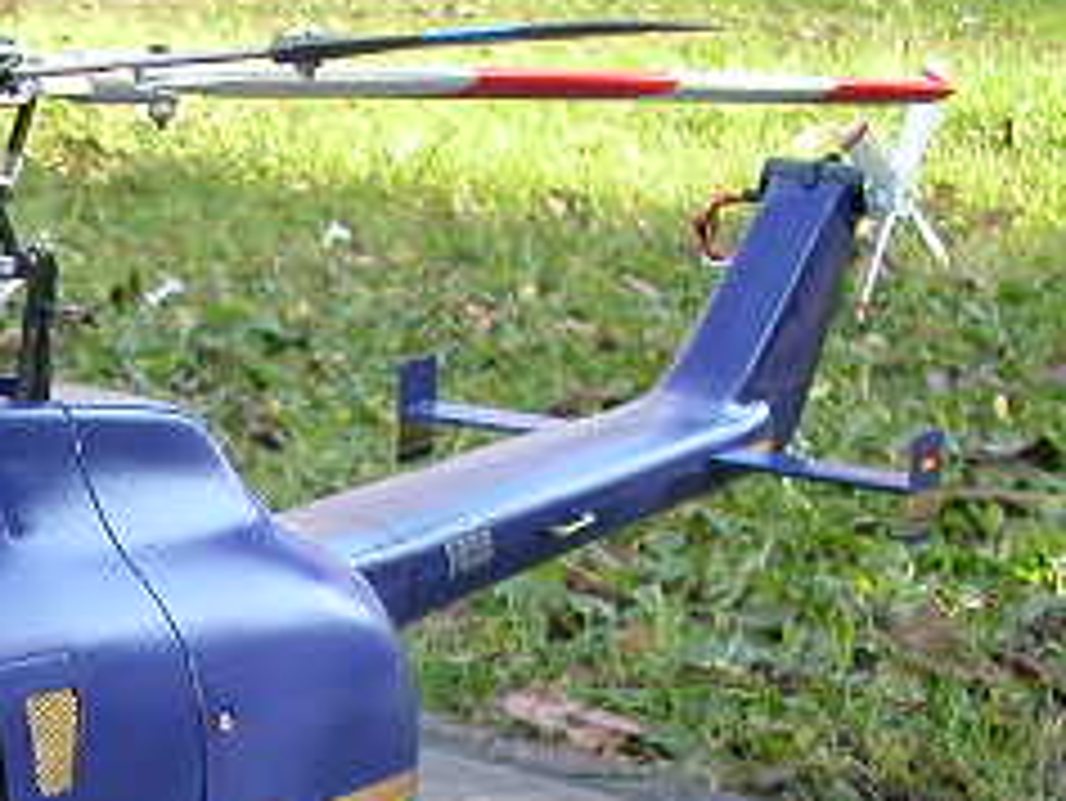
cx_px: -81
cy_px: 868
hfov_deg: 18.9
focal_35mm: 100
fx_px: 3081
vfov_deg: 14.5
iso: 100
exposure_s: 1/85.2
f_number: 2.7
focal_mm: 5.6
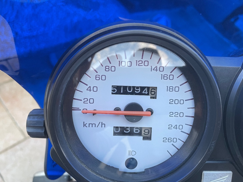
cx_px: 122
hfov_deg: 65.3
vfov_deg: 51.3
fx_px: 189
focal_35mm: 27
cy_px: 90
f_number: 1.6
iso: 125
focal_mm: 4.2
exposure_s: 1/100
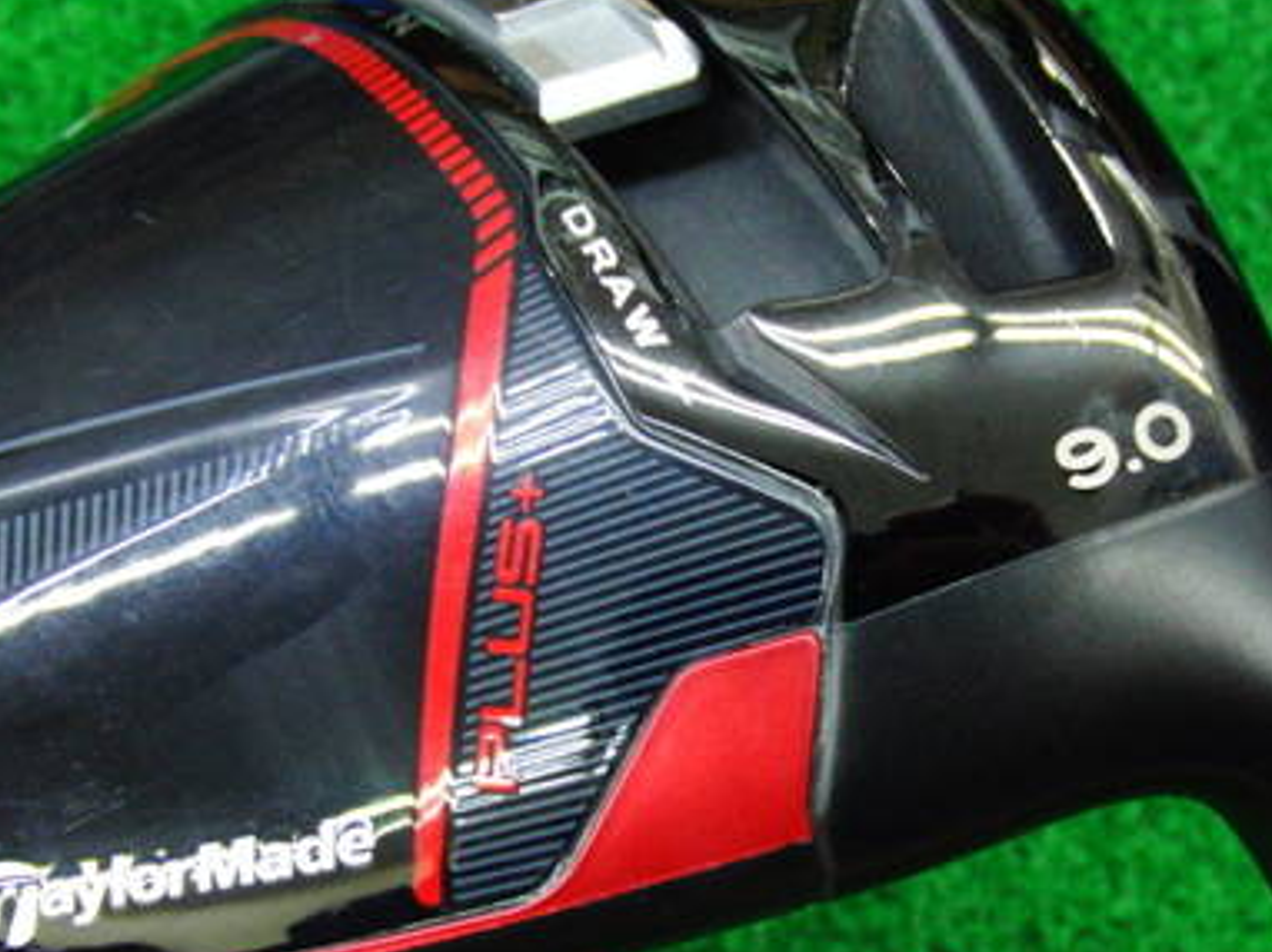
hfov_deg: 31.0
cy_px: 543
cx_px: 812
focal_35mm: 62
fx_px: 2277
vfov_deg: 23.6
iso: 400
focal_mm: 6.42
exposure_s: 1/30
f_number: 3.6
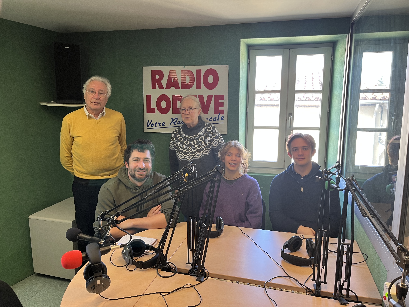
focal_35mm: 26
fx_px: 307
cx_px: 204
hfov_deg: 67.3
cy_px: 154
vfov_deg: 53.1
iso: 80
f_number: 1.6
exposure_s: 1/50
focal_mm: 5.1
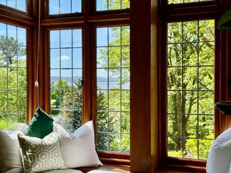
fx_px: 320
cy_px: 86
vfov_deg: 30.3
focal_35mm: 48
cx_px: 116
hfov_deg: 39.7
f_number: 1.78
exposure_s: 1/1263
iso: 64
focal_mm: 6.76
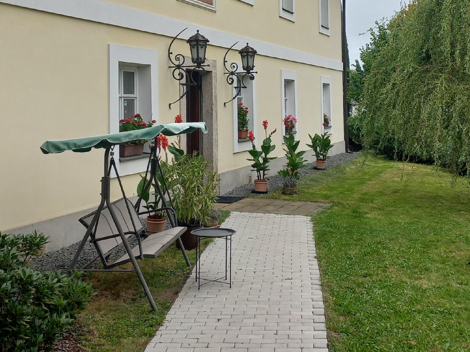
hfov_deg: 38.4
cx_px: 318
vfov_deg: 28.8
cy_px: 51
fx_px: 665
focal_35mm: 49
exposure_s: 1/100
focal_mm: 4.6
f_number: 1.8
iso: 50
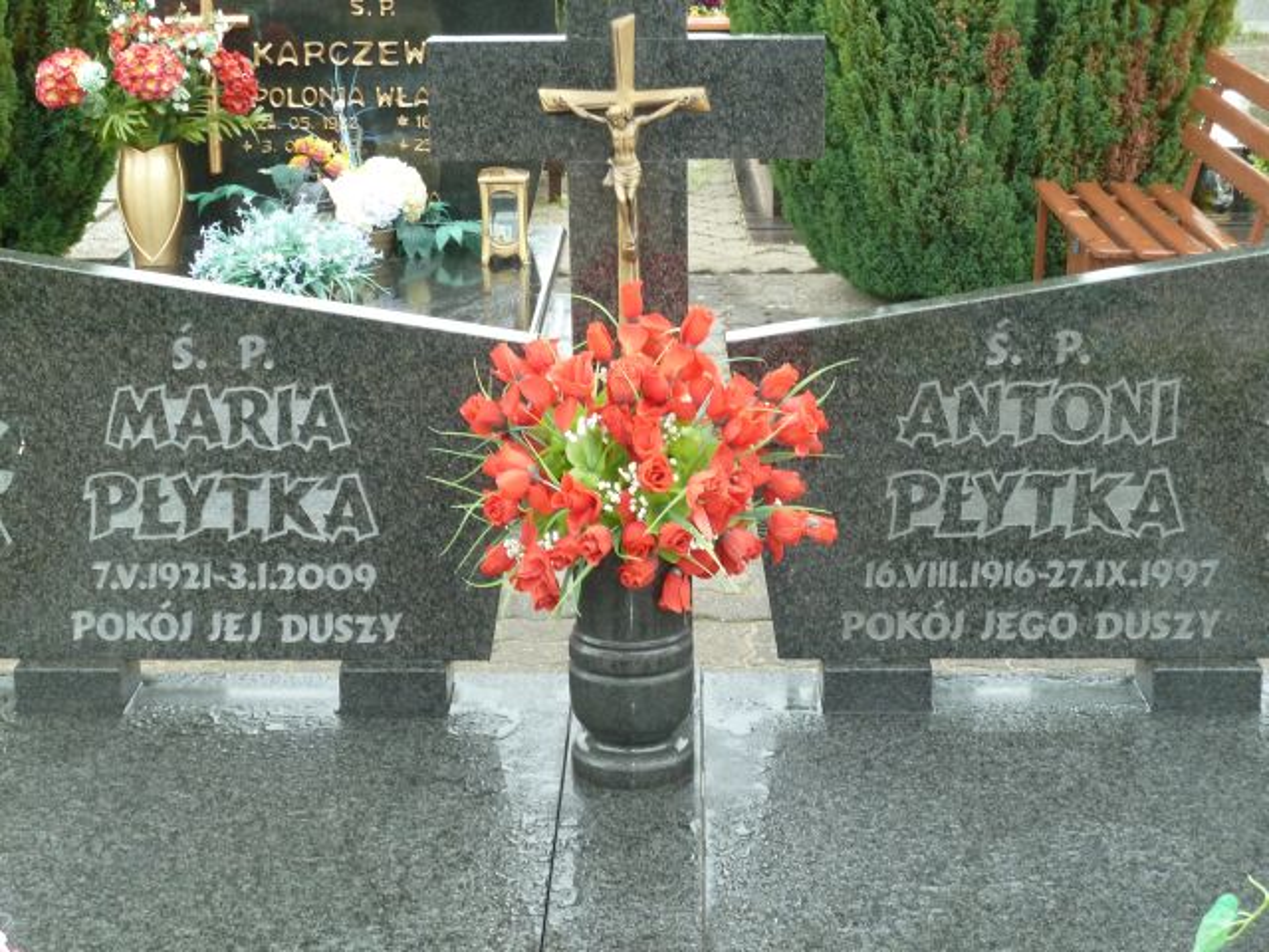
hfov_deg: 29.0
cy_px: 476
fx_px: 2456
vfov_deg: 21.9
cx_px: 634
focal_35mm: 67
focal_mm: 11
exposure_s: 1/30
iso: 200
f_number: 4.1
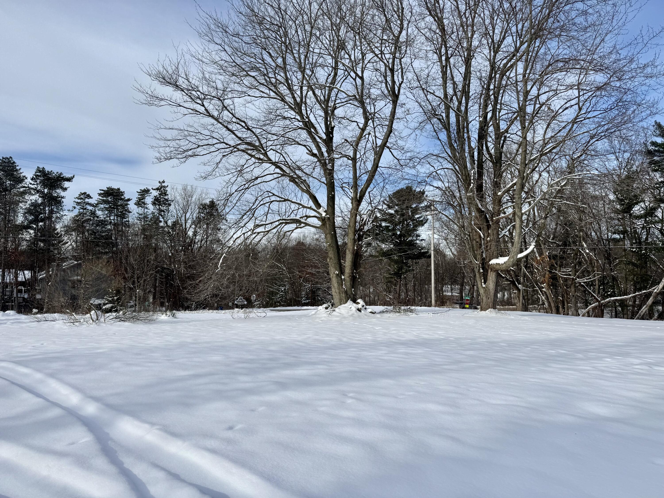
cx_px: 332
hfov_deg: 71.6
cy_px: 249
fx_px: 460
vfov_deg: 56.8
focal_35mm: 24
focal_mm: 6.76
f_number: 1.78
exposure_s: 1/6410
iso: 80
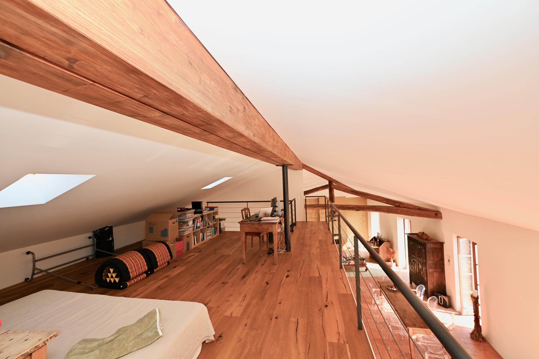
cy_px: 180
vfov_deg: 81.1
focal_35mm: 14
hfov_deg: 104.3
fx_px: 209
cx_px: 270
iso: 200
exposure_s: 1/100
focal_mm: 14
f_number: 5
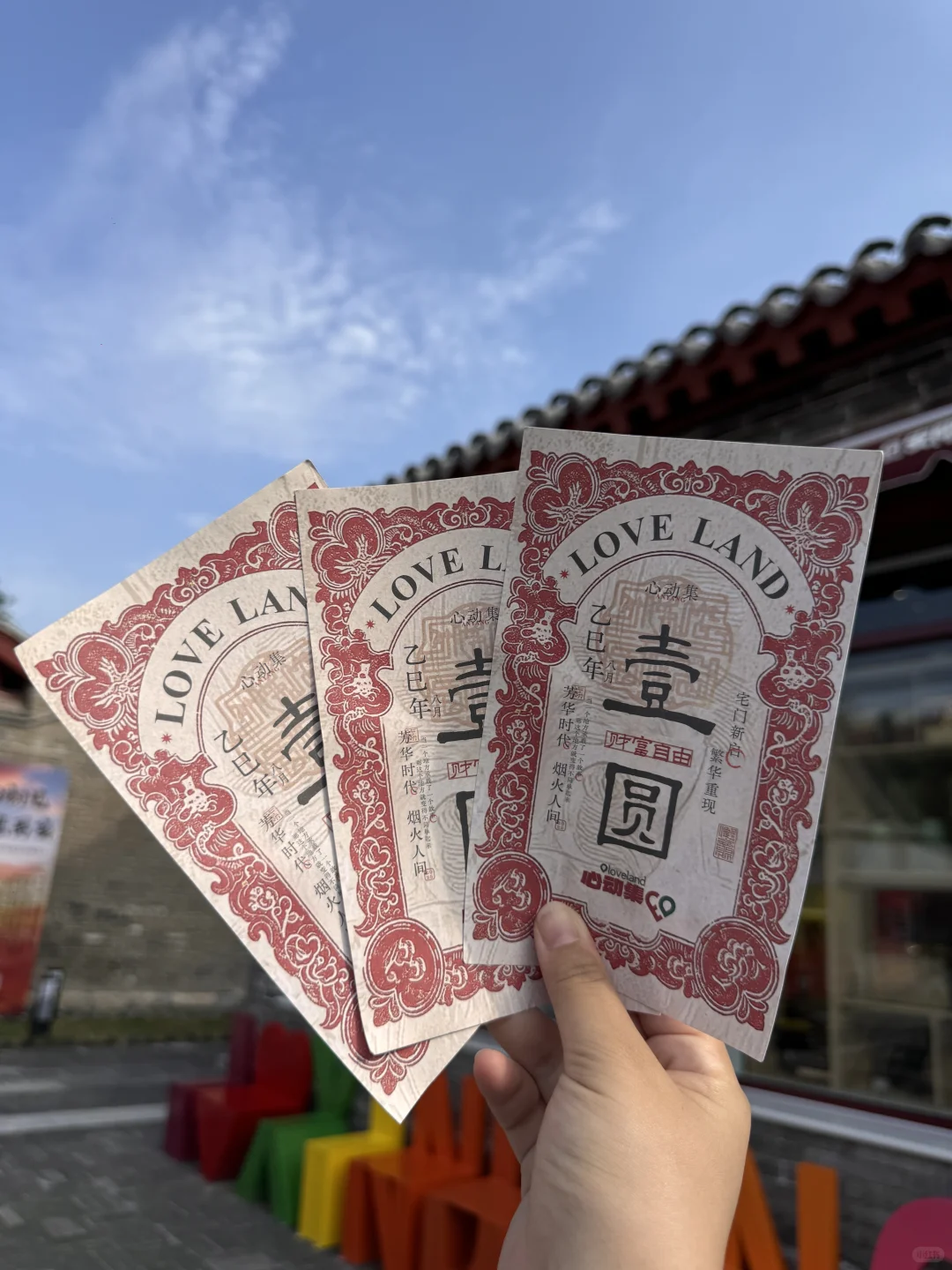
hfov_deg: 56.8
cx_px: 476
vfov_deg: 71.6
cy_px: 635
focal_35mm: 24
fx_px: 880
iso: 80
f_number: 1.78
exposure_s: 1/4310
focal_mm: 6.76
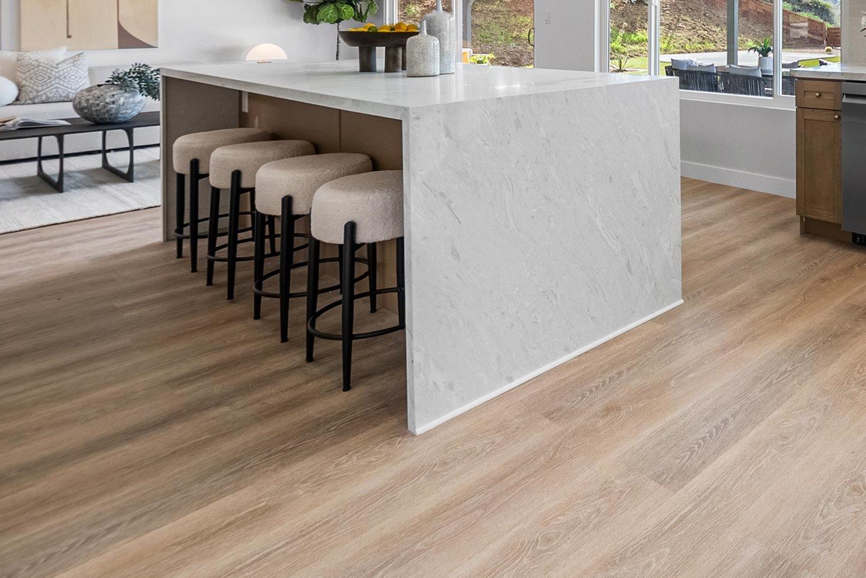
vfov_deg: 43.6
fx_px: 626
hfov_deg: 59.7
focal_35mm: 26
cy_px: 22
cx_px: 769
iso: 250
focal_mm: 12
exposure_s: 1/500
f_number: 7.1
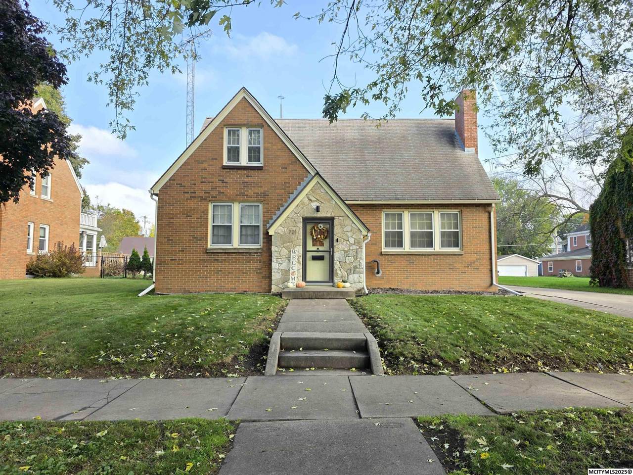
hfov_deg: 73.9
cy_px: 238
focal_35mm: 23
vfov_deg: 58.9
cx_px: 316
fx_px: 421
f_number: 1.7
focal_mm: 6.3
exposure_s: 1/359
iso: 32
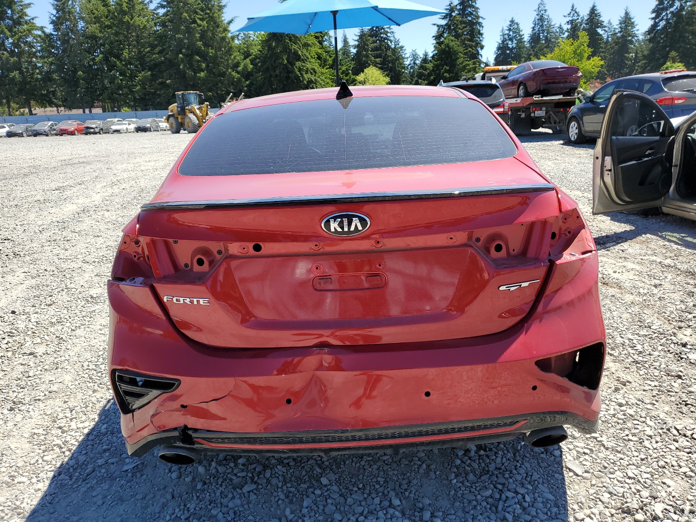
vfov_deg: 53.1
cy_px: 261
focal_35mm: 26
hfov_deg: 67.3
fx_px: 523
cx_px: 348
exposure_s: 1/1667
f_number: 1.5
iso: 50
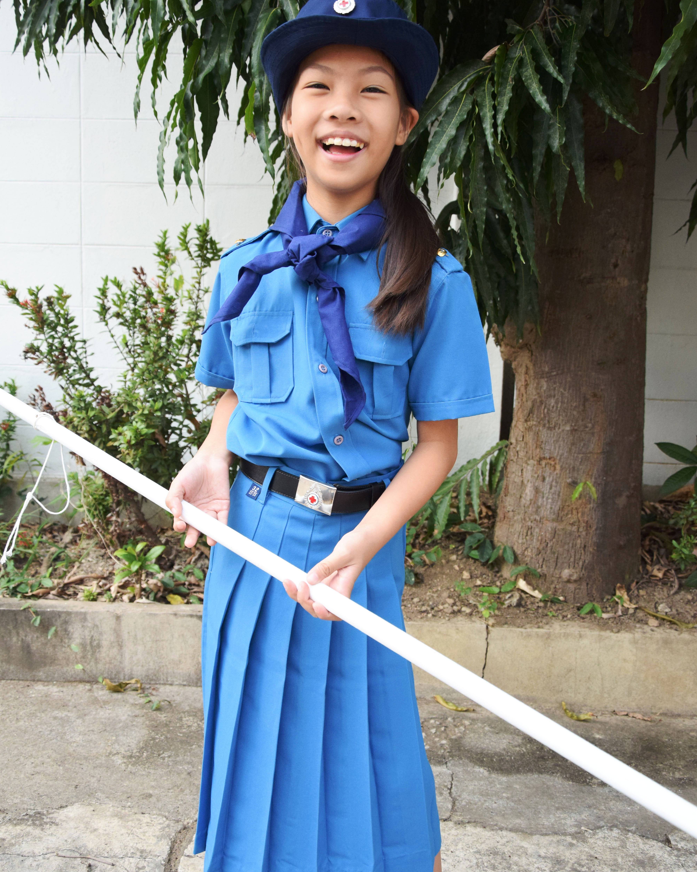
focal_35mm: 36
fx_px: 917
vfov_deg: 50.8
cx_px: 348
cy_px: 452
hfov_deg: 41.6
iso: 1000
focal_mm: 21
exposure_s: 1/1600
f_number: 4.5
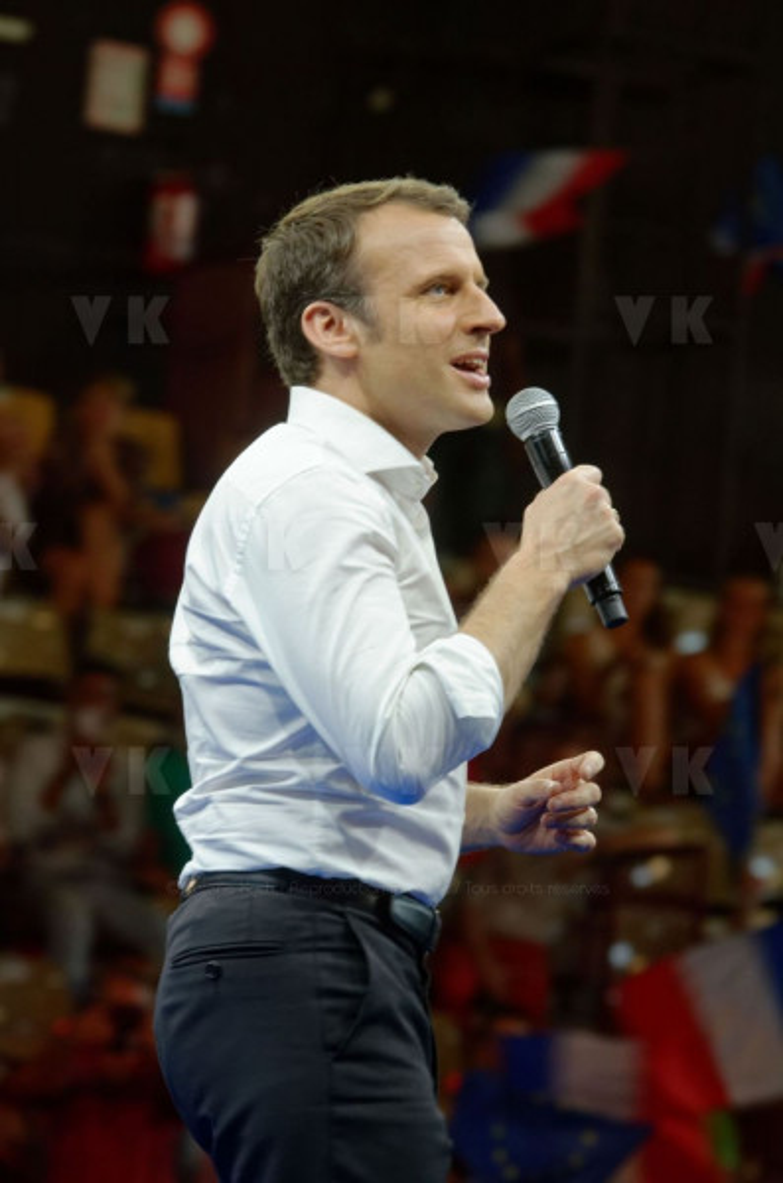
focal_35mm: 255
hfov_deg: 5.4
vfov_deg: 8.1
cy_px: 592
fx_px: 8362
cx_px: 392
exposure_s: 1/50
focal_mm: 170
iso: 800
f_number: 5.6
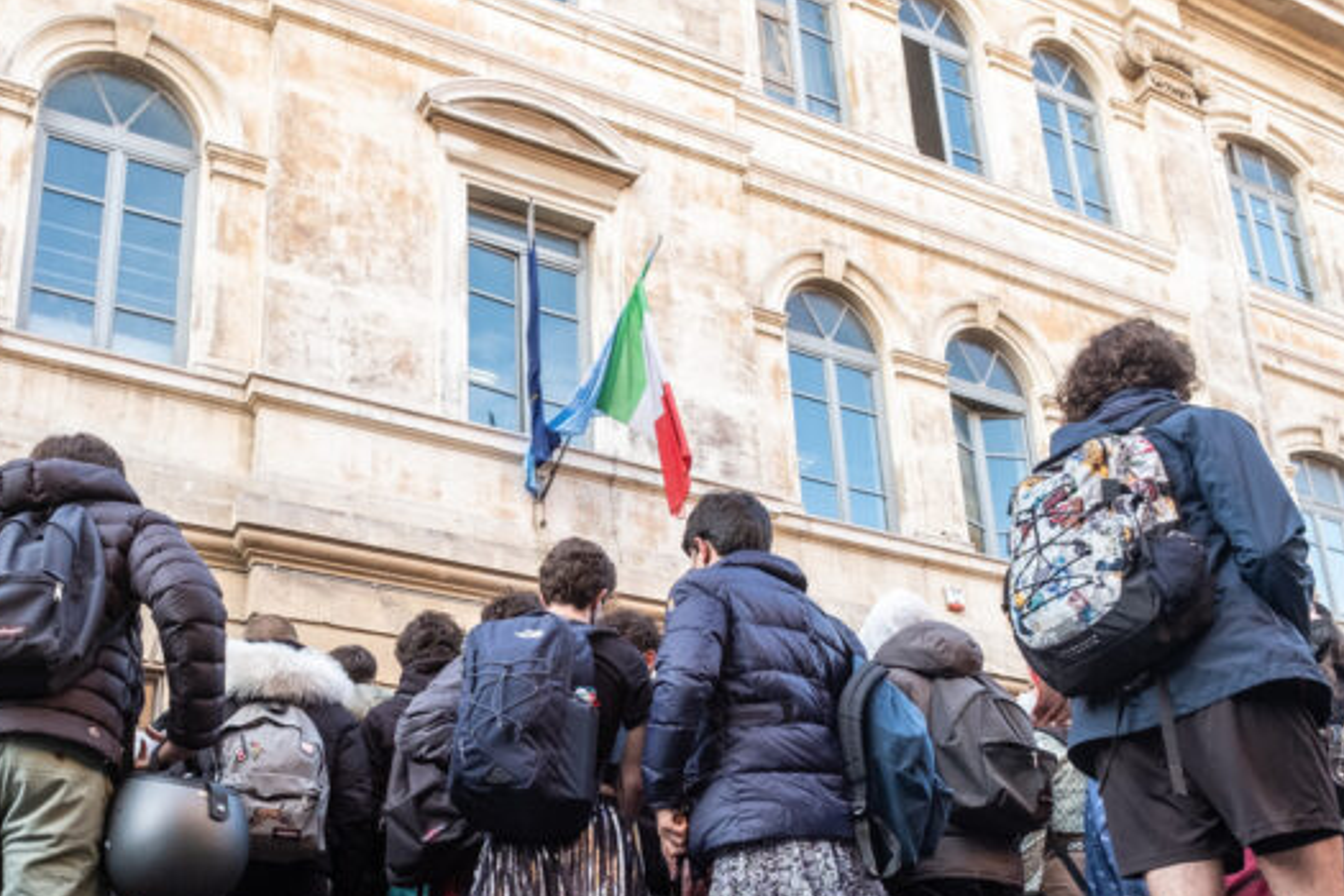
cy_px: 737
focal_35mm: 36
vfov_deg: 35.5
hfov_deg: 52.8
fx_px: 1344
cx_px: 540
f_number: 4.5
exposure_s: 1/200
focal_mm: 14
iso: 800
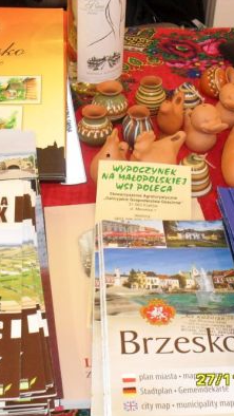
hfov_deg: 21.5
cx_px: 106
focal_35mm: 56
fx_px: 617
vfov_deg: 37.2
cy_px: 209
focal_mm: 6.3
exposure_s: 1/45
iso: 200
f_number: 2.8
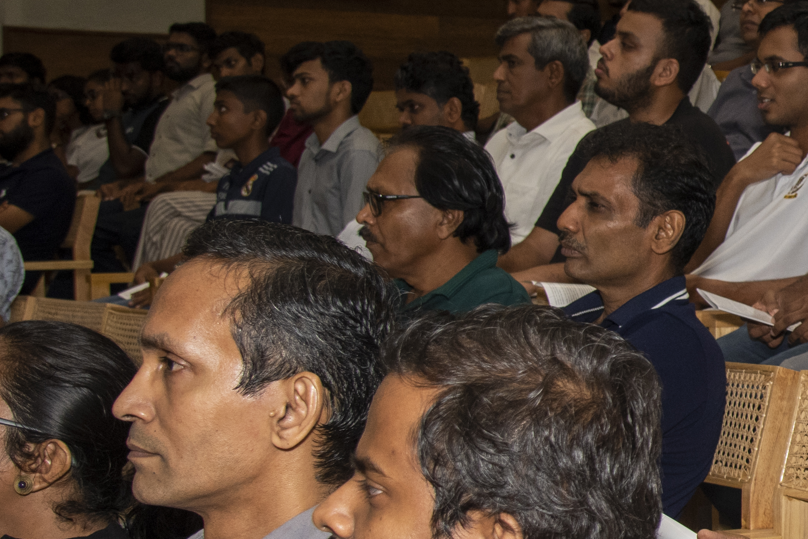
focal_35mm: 116
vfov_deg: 11.8
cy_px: 278
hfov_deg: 16.2
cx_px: 1194
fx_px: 2603
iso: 400
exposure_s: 1/125
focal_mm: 32
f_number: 6.3
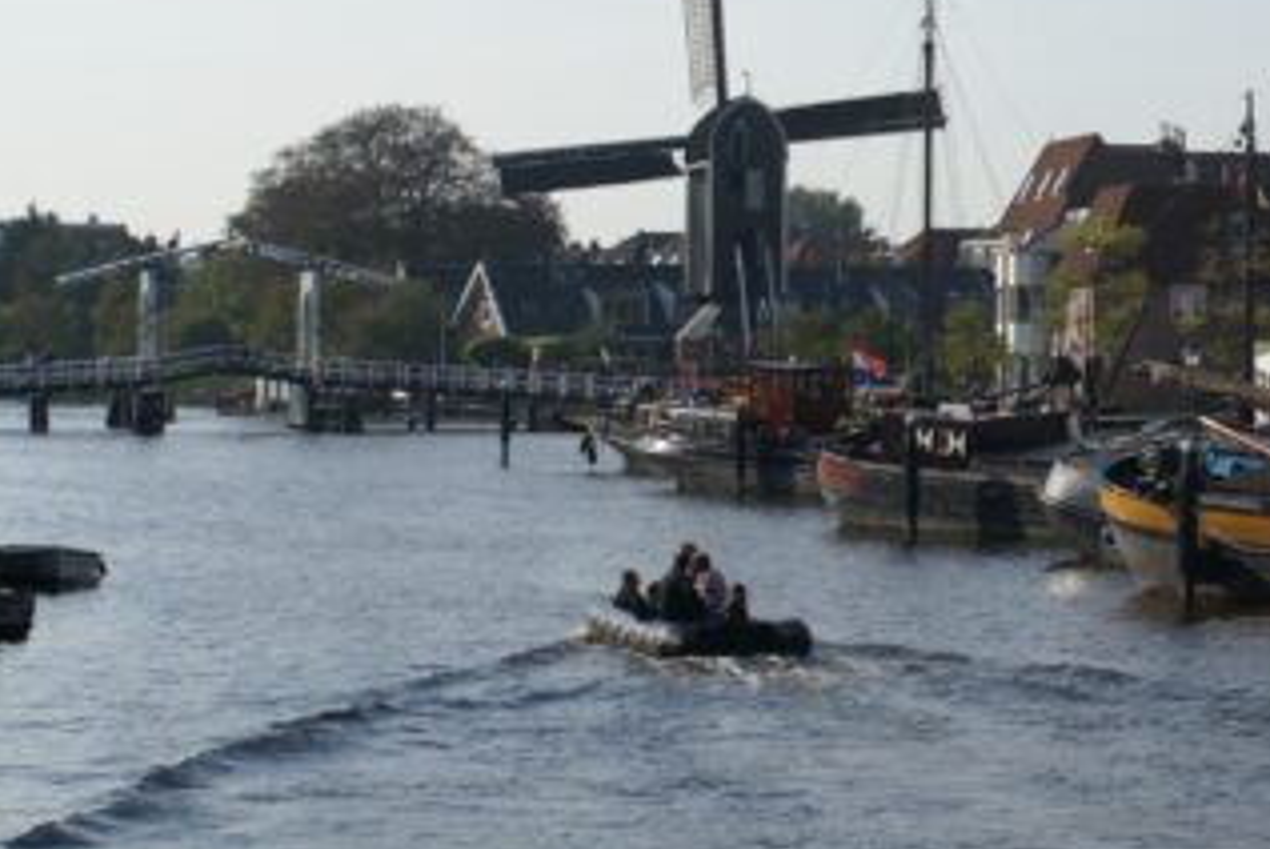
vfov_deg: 10.7
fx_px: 4518
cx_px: 1126
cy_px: 232
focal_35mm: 128
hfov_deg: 15.8
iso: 100
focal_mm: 45
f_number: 11
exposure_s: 1/160
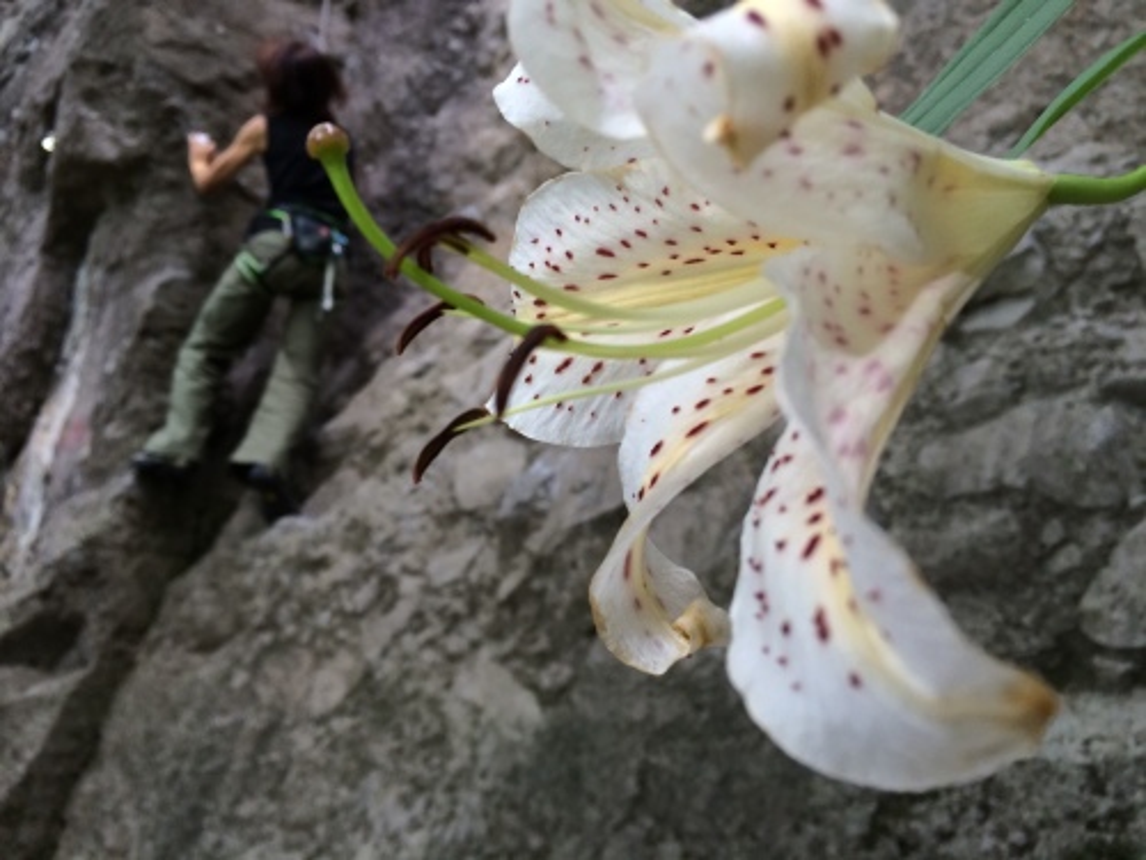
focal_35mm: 30
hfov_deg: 60.0
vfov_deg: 46.8
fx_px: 993
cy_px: 430
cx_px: 573
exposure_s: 1/40
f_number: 2.2
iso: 40
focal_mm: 4.12
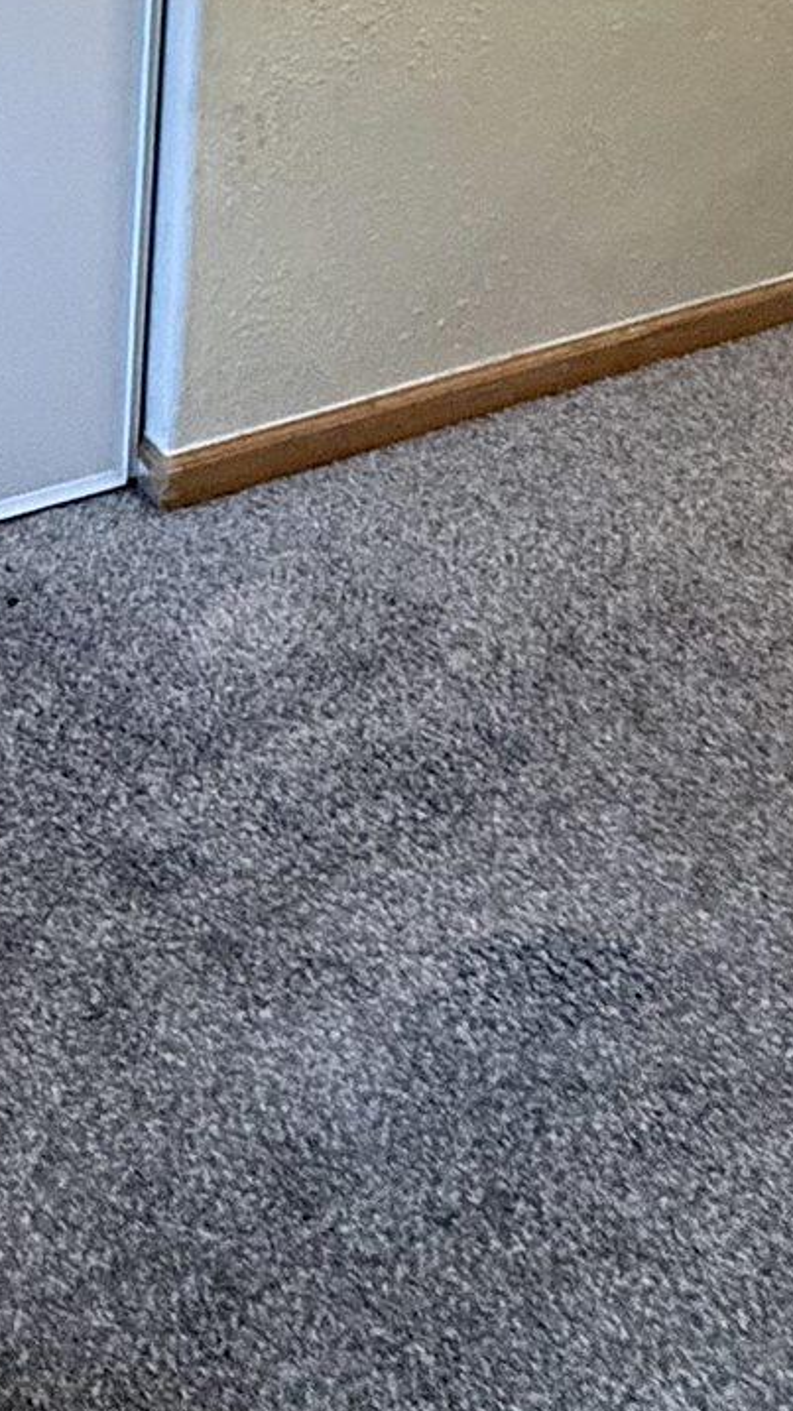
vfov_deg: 34.5
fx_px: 1833
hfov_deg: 22.1
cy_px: -244
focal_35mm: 49
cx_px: -218
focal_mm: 2.22
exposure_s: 1/99
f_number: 2.2
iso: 320
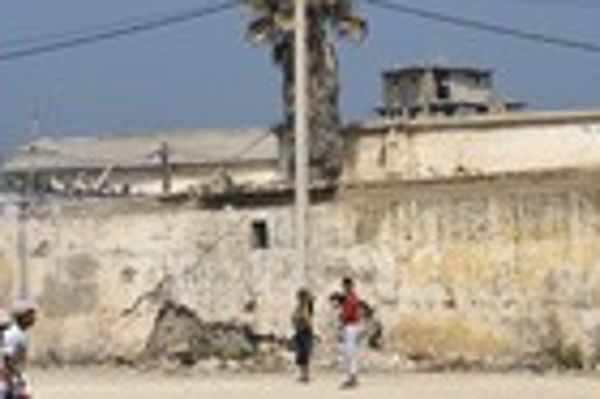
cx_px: 381
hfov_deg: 12.2
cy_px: 0
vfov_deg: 8.1
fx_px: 2797
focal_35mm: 168
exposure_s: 1/320
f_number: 14
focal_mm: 56
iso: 200
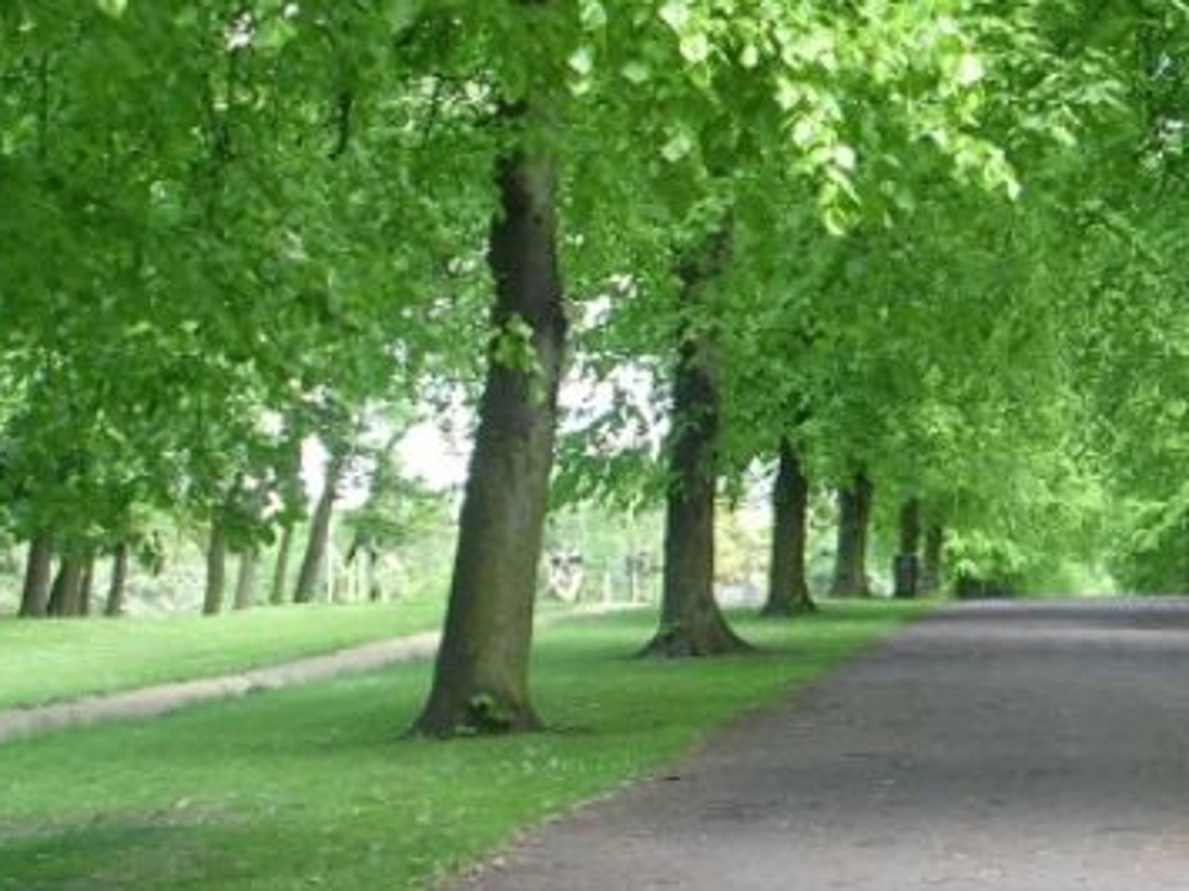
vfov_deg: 14.5
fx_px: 3502
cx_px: 1085
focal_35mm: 102
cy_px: 278
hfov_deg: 18.9
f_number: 3.1
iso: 50
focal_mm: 7.5
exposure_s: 1/52.3
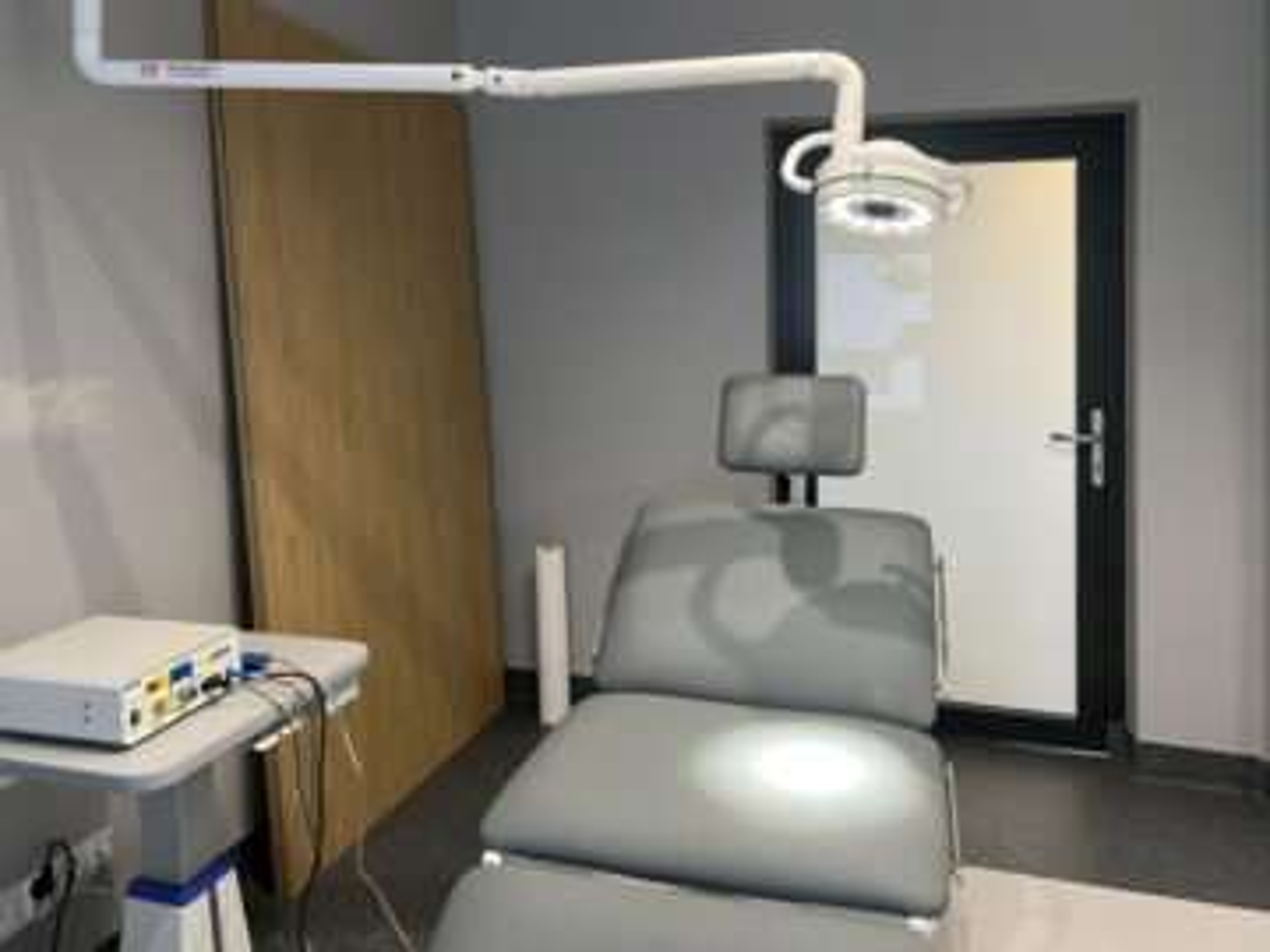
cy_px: 476
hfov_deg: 67.3
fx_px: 954
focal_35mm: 26
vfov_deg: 53.1
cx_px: 635
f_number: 1.5
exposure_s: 1/50
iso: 100
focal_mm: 5.7
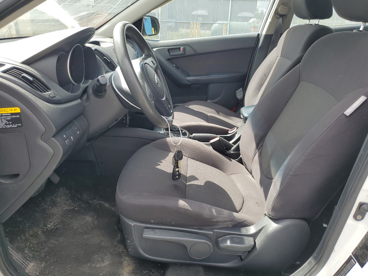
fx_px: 276
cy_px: 138
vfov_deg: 53.1
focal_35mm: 26
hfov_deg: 67.3
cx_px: 184
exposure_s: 1/667
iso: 50
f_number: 1.5
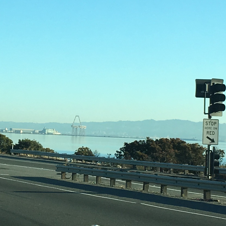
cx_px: 5
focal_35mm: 124
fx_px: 916
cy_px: 110
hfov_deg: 13.9
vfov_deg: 14.1
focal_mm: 4.15
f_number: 2.2
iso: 25
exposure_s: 1/845
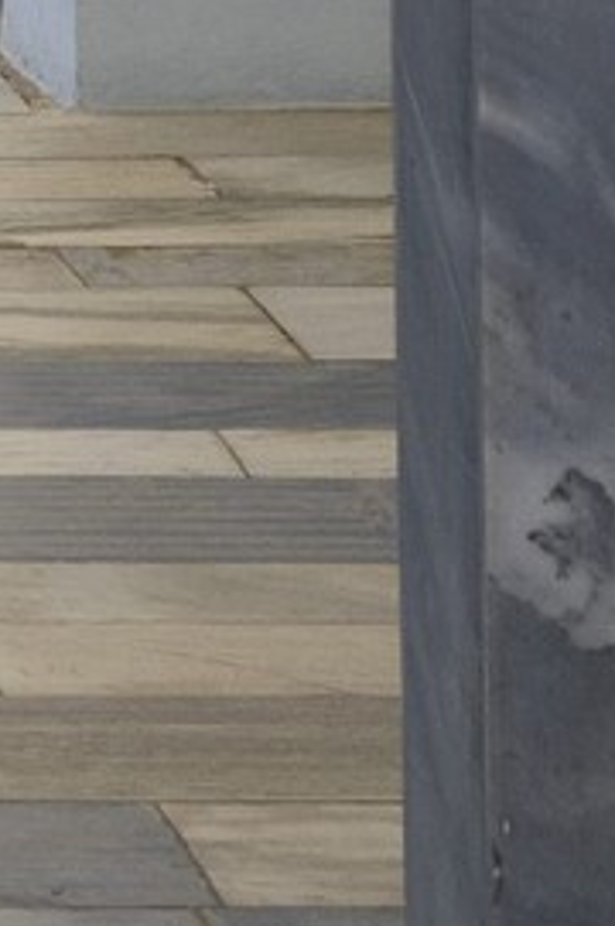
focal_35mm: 325
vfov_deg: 6.0
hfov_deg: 4.1
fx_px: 8349
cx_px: -916
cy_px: -1404
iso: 800
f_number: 5.6
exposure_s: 1/320
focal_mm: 55
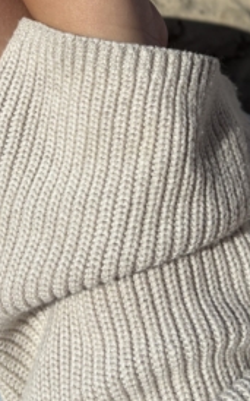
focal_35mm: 71
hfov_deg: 18.3
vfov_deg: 27.9
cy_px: 42
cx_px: 86
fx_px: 775
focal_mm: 5.96
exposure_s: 1/8333
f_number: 1.6
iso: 50
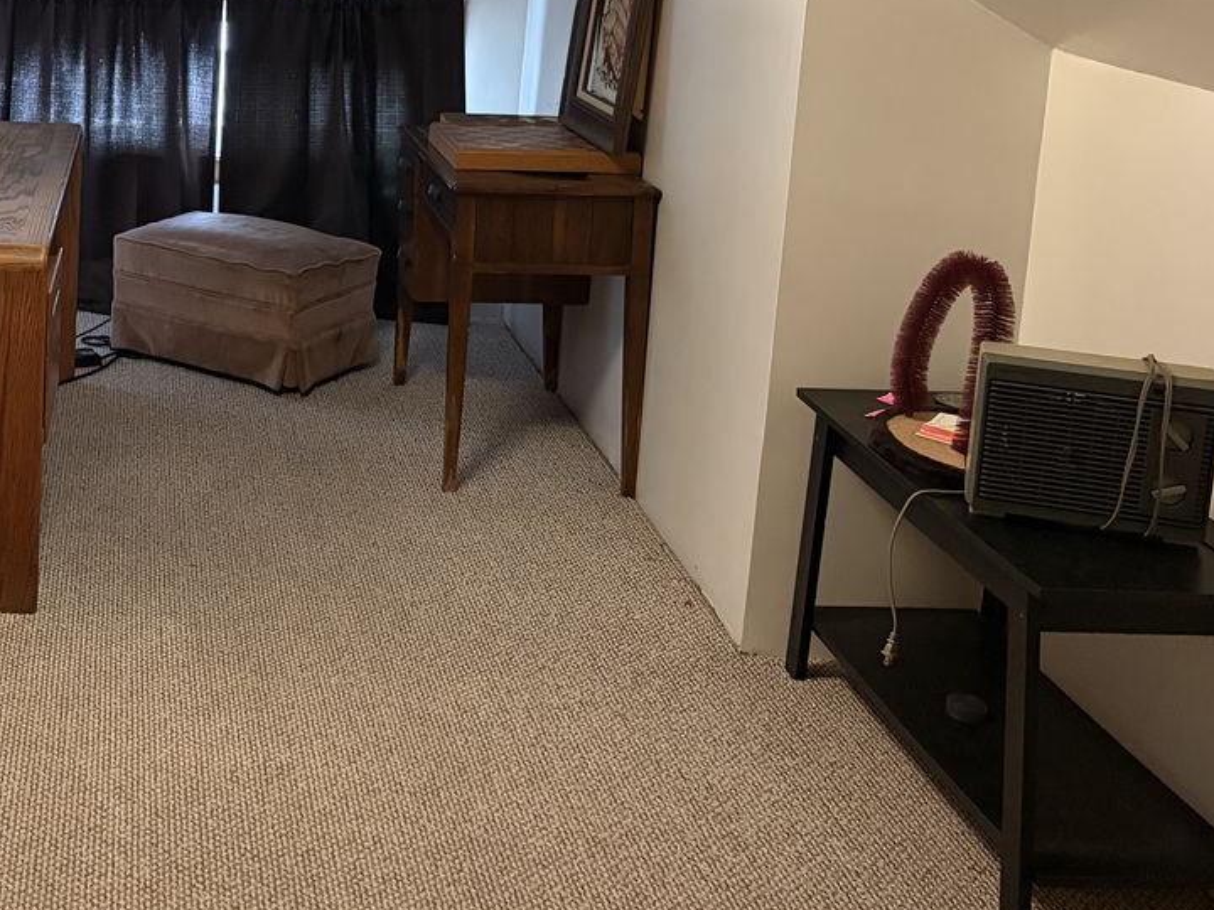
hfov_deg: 35.0
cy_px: 116
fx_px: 1824
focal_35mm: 52
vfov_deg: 27.2
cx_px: 148
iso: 500
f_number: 1.6
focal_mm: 5.96
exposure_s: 1/40
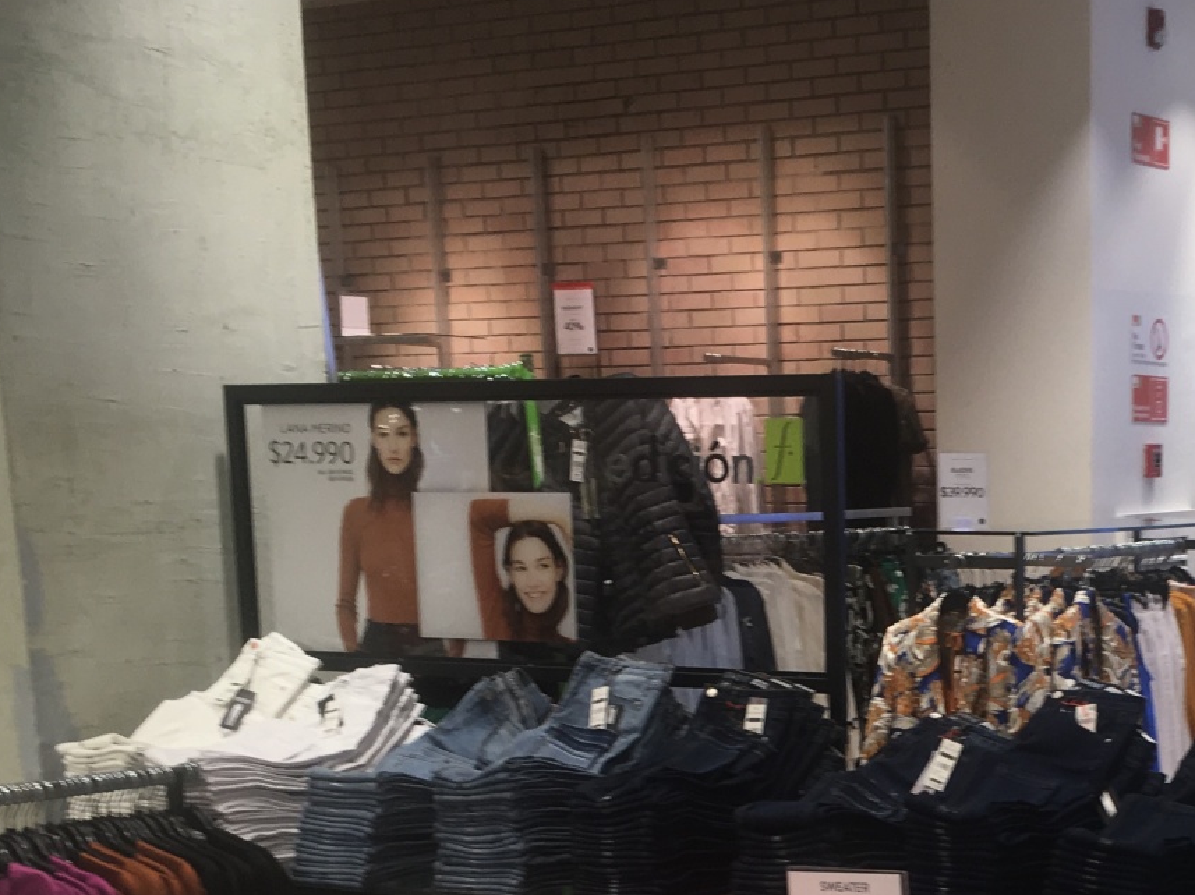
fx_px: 2243
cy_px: 947
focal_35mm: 65
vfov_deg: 21.6
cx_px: 986
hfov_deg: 29.1
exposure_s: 1/50
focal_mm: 4.15
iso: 25
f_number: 2.2
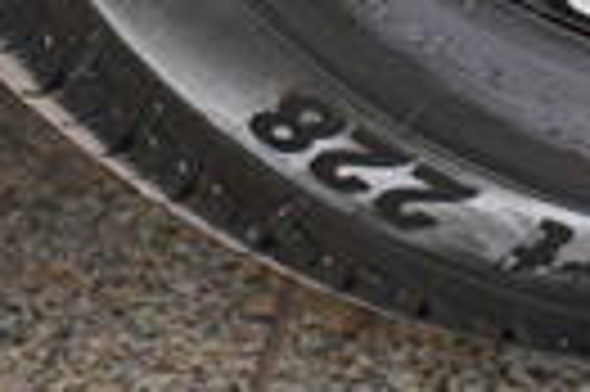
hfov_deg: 3.5
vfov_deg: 2.3
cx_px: 567
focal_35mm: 588
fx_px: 9625
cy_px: -912
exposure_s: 1/80
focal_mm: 50
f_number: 4
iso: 320
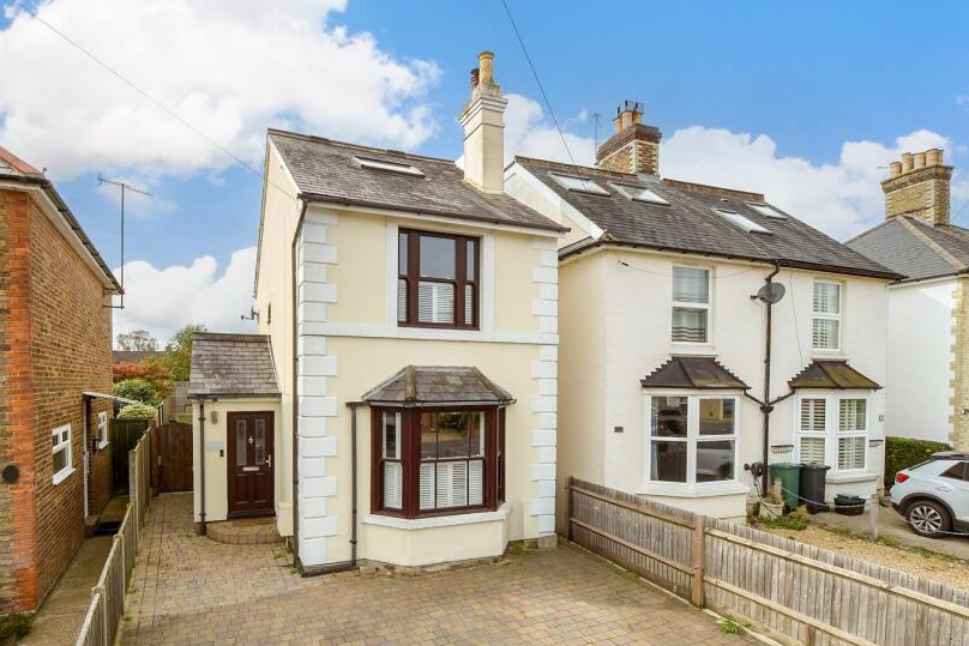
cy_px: 401
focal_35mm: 19
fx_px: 511
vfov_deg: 63.7
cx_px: 434
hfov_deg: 86.6
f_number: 11
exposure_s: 1/80
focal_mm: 10
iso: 160
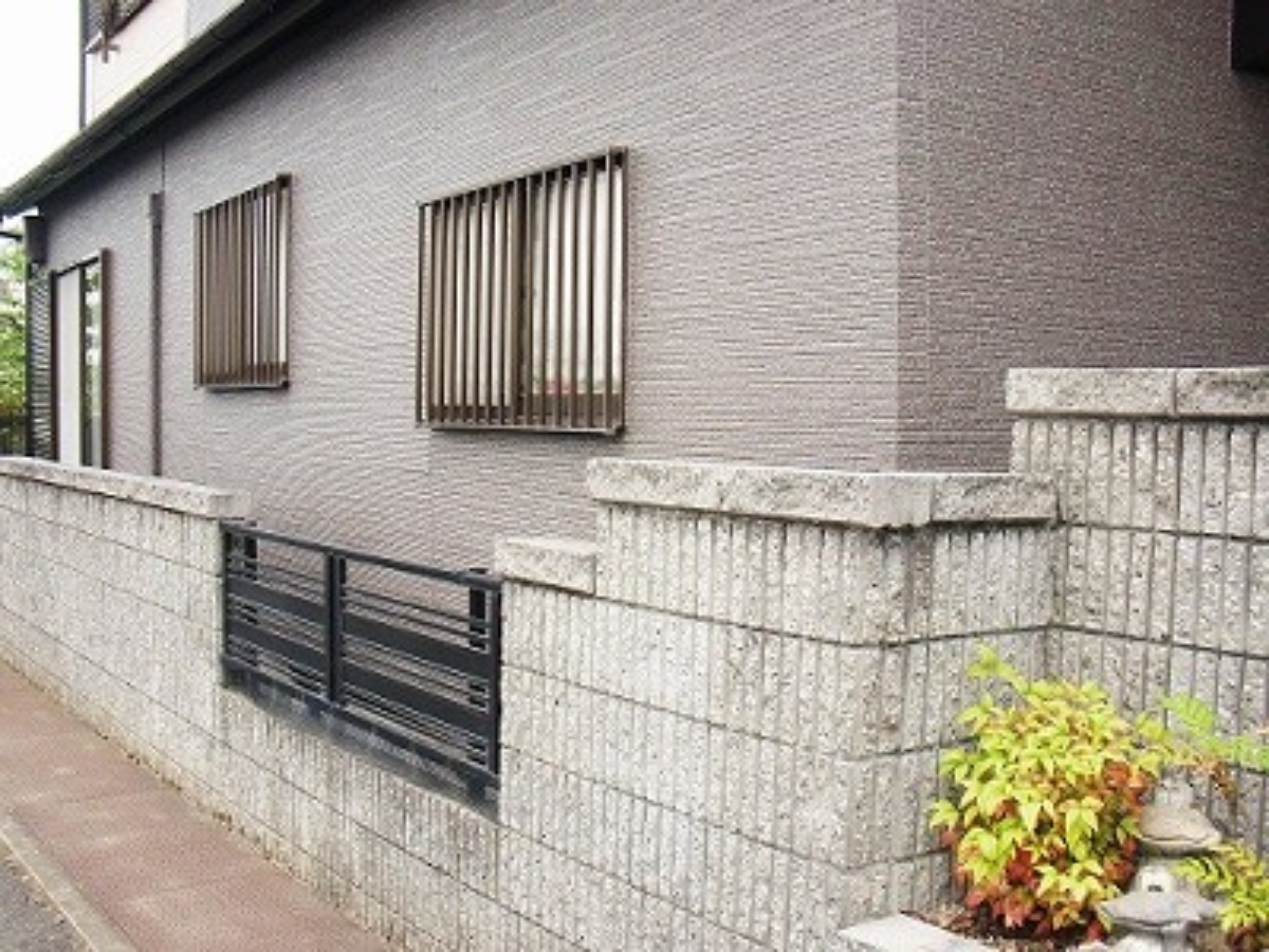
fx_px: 1393
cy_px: 476
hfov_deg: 49.0
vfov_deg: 37.7
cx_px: 634
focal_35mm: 38
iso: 64
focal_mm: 6.66
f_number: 3.9
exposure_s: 1/320
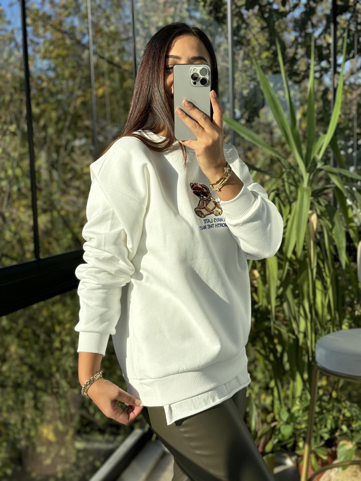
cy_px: 240
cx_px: 180
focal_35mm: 48
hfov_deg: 30.3
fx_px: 667
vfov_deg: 39.7
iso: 64
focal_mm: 6.76
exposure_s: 1/1263
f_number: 1.78
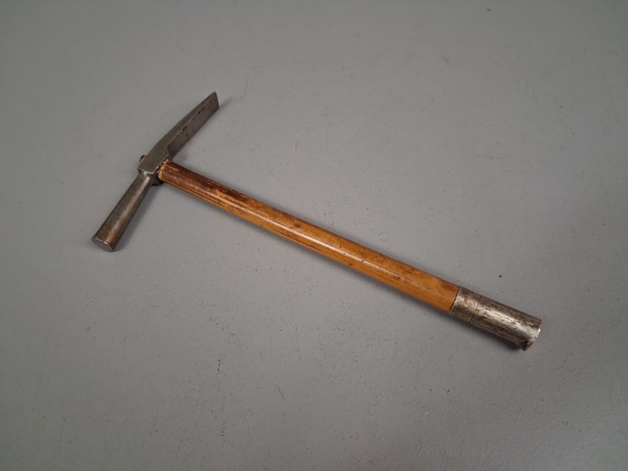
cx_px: 314
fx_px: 490
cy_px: 236
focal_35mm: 27
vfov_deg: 51.4
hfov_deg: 65.3
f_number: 1.8
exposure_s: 1/100
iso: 400
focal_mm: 4
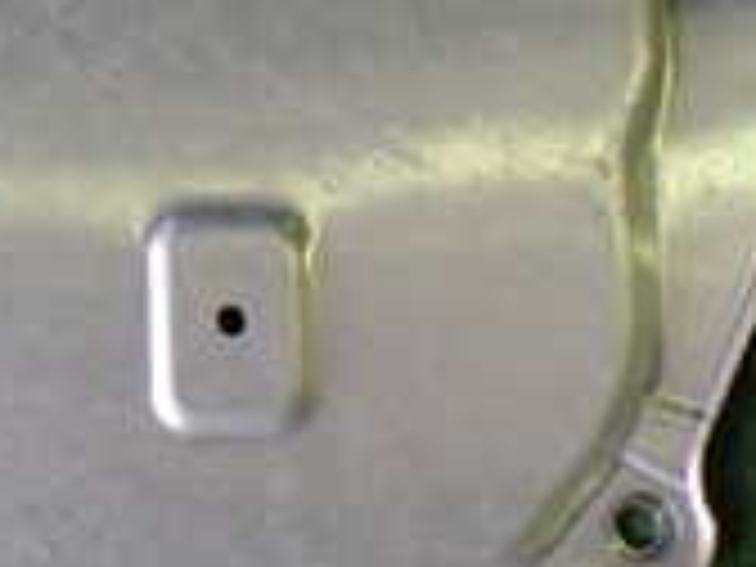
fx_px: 2337
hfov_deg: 17.9
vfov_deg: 13.7
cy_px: 76
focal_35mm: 107
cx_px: -4
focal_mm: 5.4
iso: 640
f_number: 2.3
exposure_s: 1/125
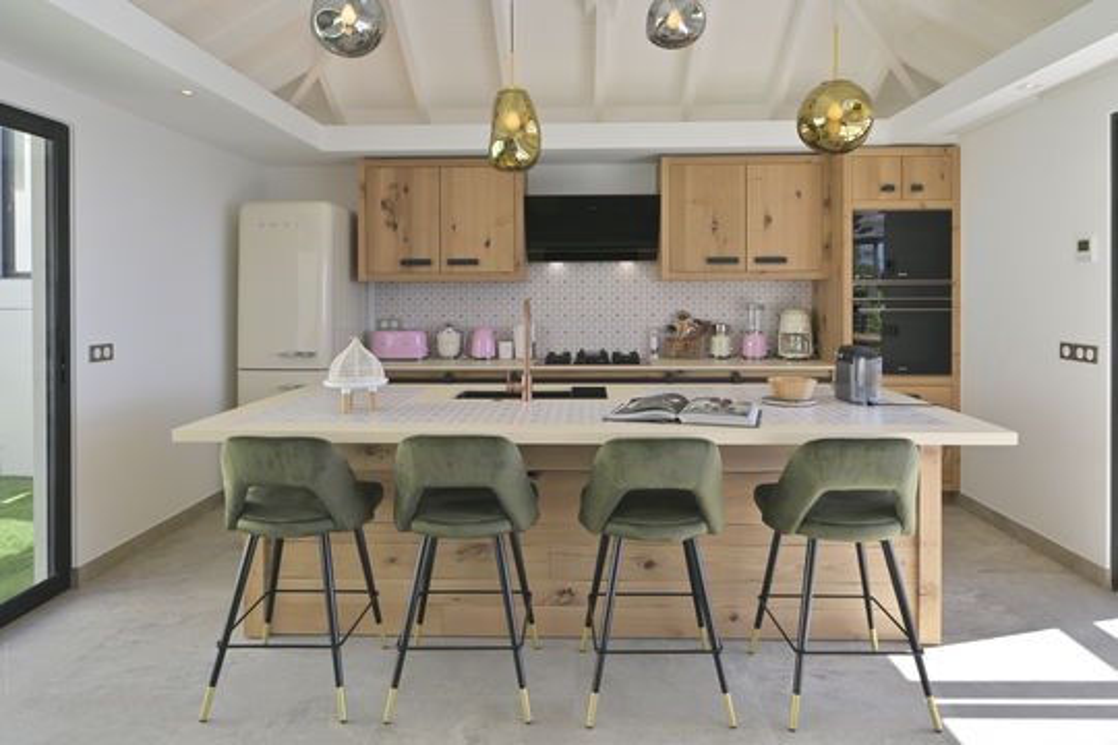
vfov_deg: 53.1
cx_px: 559
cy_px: 372
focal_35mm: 24
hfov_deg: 73.7
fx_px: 745
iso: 320
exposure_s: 1/60
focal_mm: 24
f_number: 13
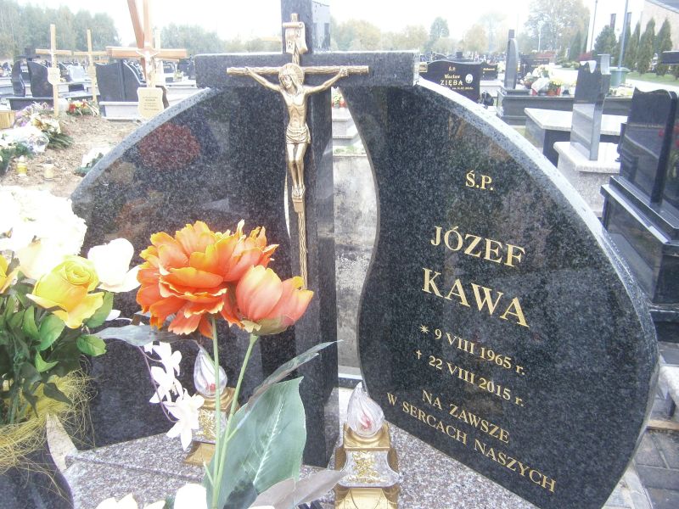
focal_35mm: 26
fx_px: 510
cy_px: 254
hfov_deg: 67.3
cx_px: 340
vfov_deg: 53.1
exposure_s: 1/15
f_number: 2.8
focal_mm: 4.7
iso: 125
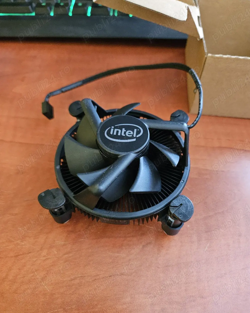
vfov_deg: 70.3
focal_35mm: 24
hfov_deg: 58.8
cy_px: 161
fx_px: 222
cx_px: 125
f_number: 1.8
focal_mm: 5.4
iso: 1000
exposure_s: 1/25.1
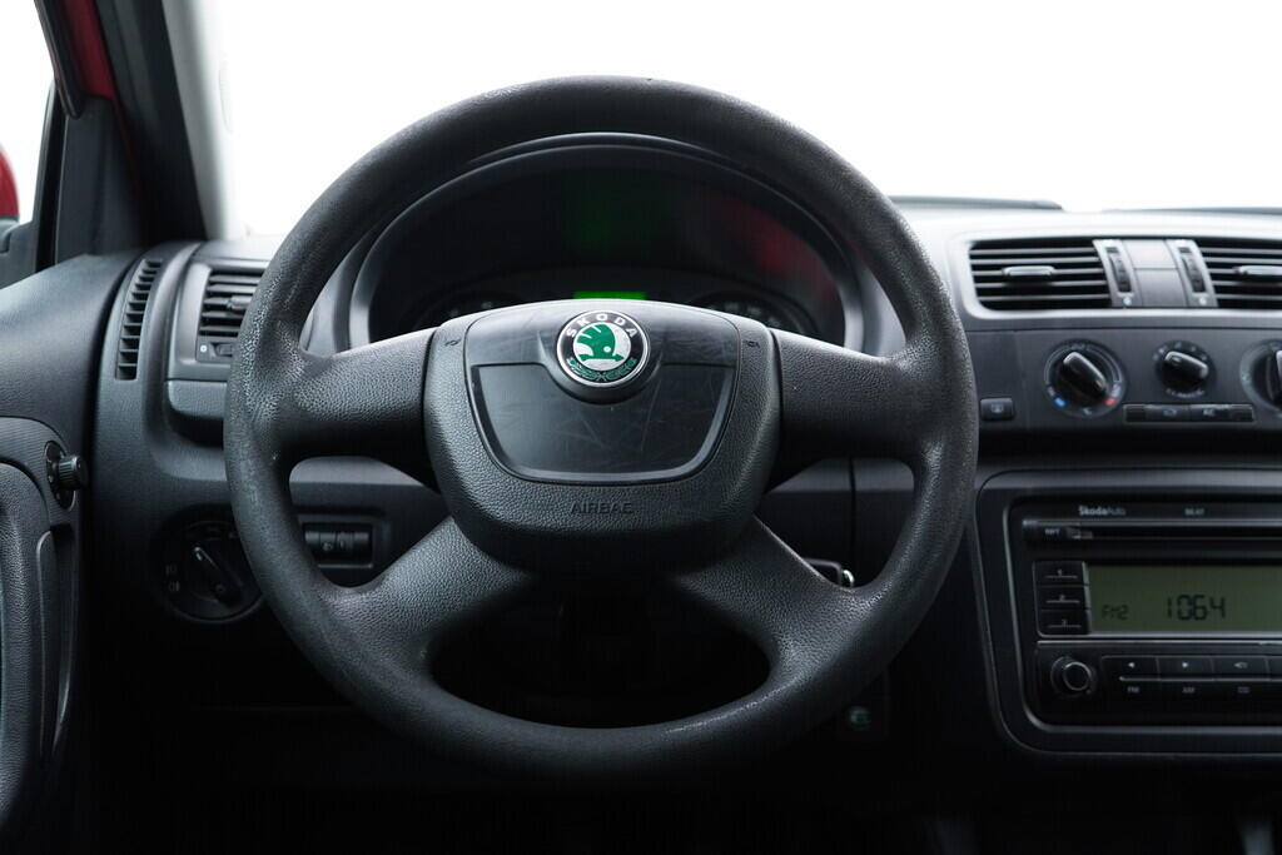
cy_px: 428
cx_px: 641
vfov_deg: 36.9
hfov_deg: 53.1
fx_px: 1282
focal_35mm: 36
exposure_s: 1/40
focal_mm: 24
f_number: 2.8
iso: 320
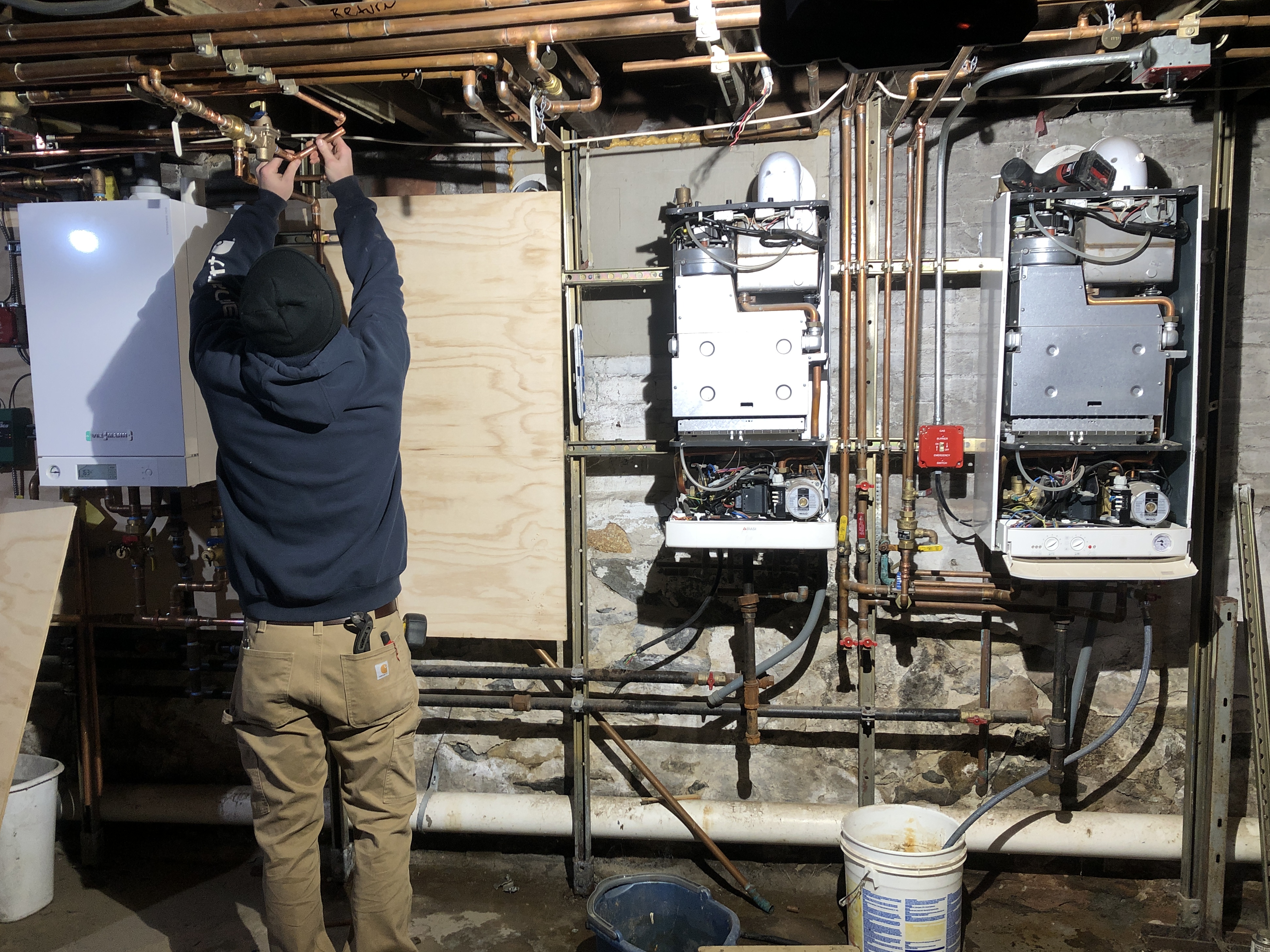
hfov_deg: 61.6
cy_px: 492
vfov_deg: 48.2
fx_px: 1064
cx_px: 616
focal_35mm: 29
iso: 40
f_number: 1.8
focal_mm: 3.99
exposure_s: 1/24
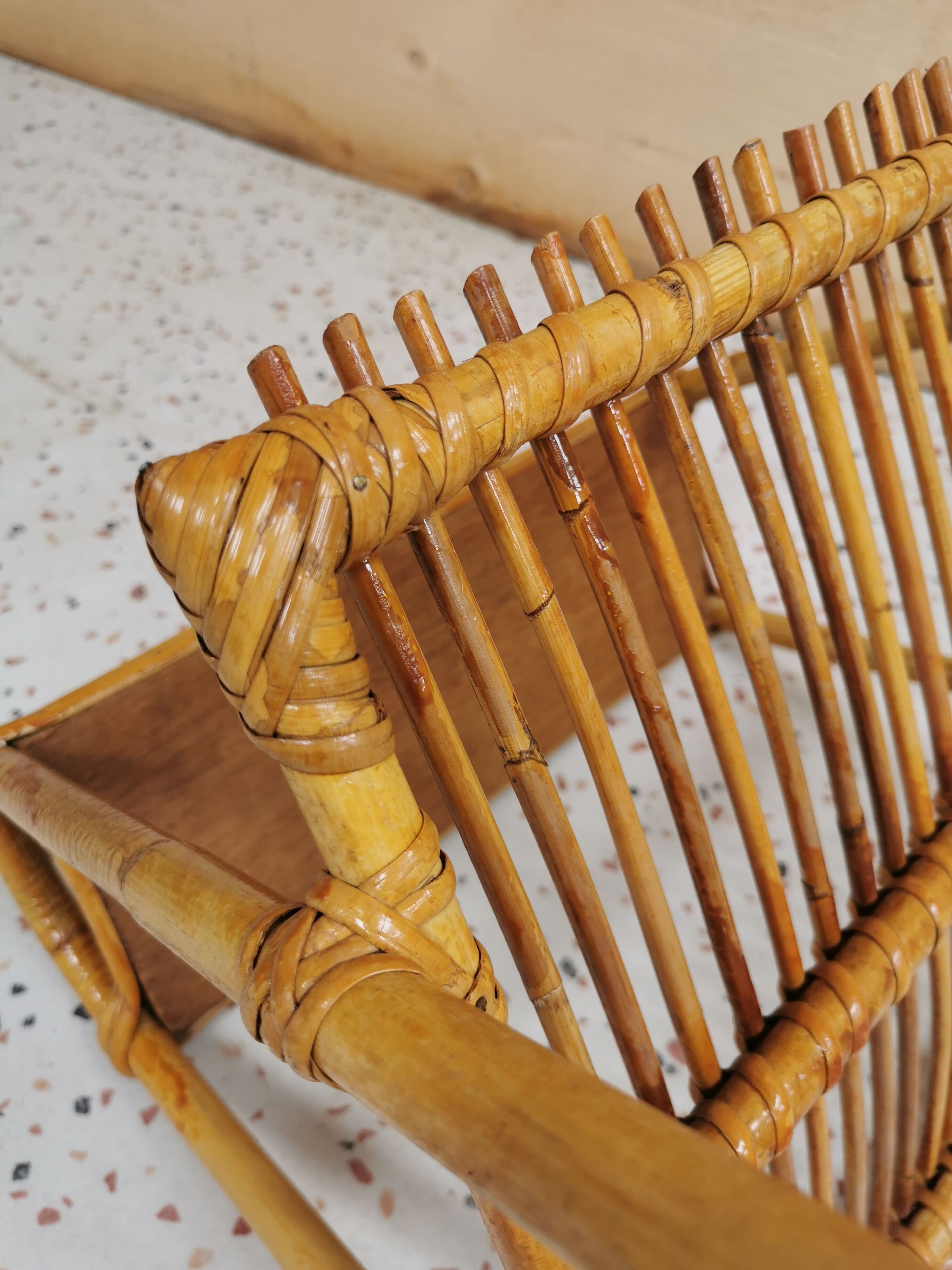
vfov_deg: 65.3
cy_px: 635
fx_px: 990
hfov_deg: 51.4
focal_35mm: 27
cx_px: 476
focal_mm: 5.58
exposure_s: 1/111
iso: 50
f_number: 1.8
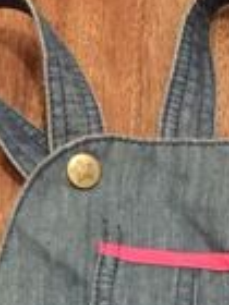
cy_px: 512
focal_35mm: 133
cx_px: 207
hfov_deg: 11.1
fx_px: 1173
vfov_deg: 13.6
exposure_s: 1/8
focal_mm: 4.15
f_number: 2.2
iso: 200
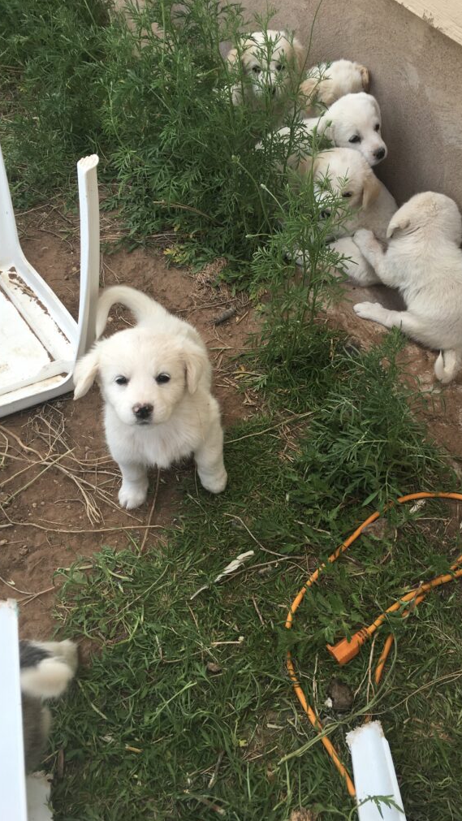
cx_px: 261
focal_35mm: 32
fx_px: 697
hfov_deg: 36.6
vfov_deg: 61.0
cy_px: 413
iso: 25
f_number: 2.2
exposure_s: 1/331
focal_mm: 4.15
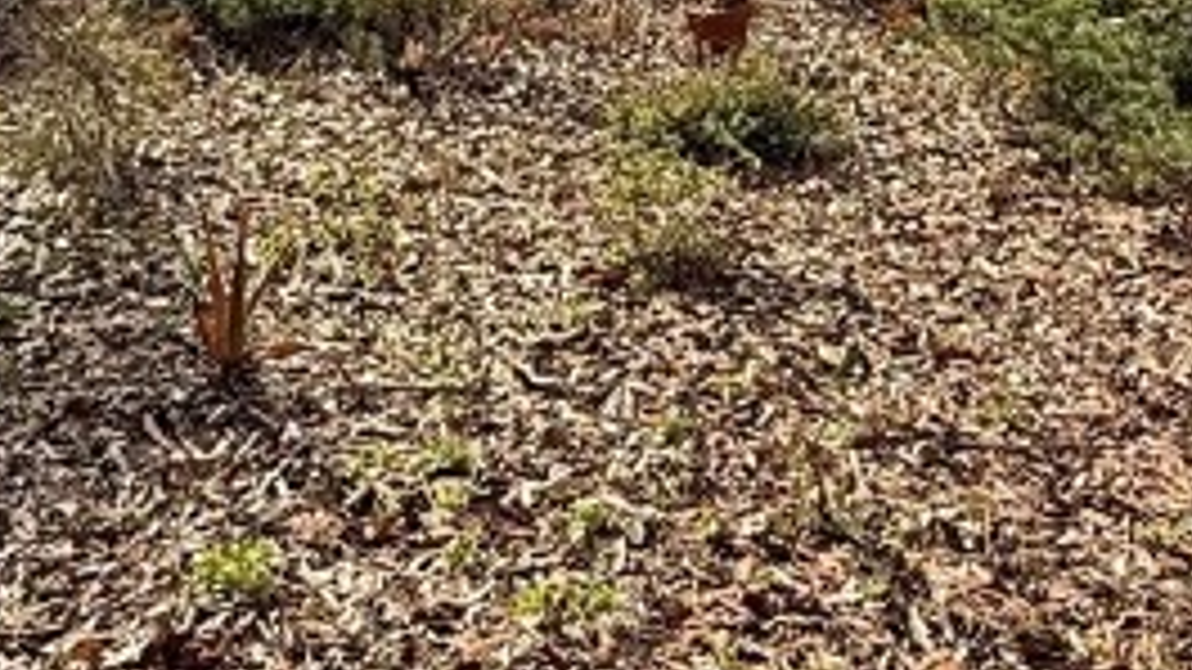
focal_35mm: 59
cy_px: -364
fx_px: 1865
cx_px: 508
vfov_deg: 18.0
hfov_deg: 35.4
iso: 64
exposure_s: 1/942
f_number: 2.2
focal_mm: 2.22
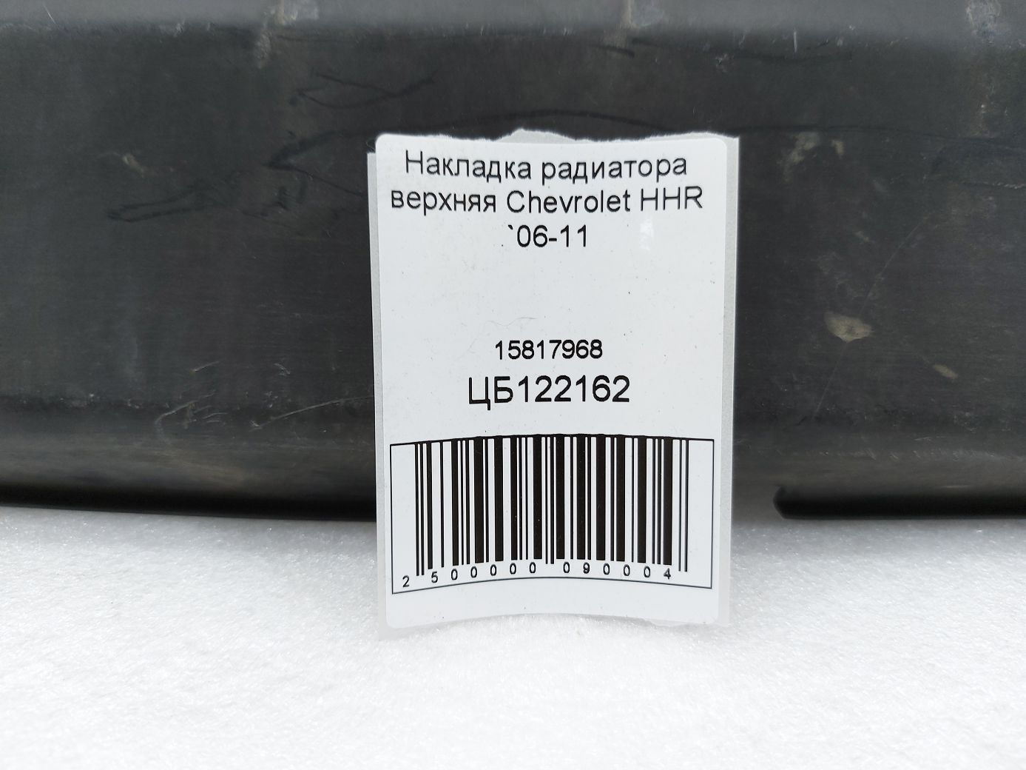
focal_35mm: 24
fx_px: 711
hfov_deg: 71.6
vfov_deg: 56.8
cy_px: 385
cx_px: 513
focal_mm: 5.23
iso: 64
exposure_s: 1/50
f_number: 1.8
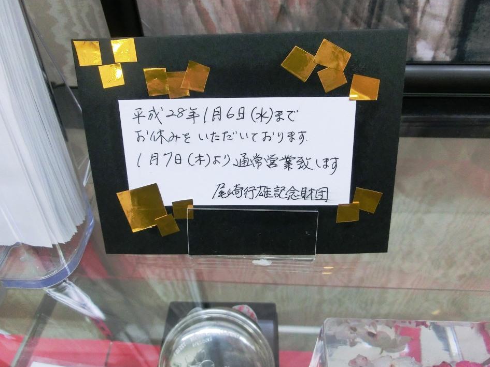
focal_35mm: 26
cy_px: 179
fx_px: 368
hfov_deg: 67.3
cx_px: 248
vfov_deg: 53.1
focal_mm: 4.24
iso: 320
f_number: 3
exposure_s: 1/60
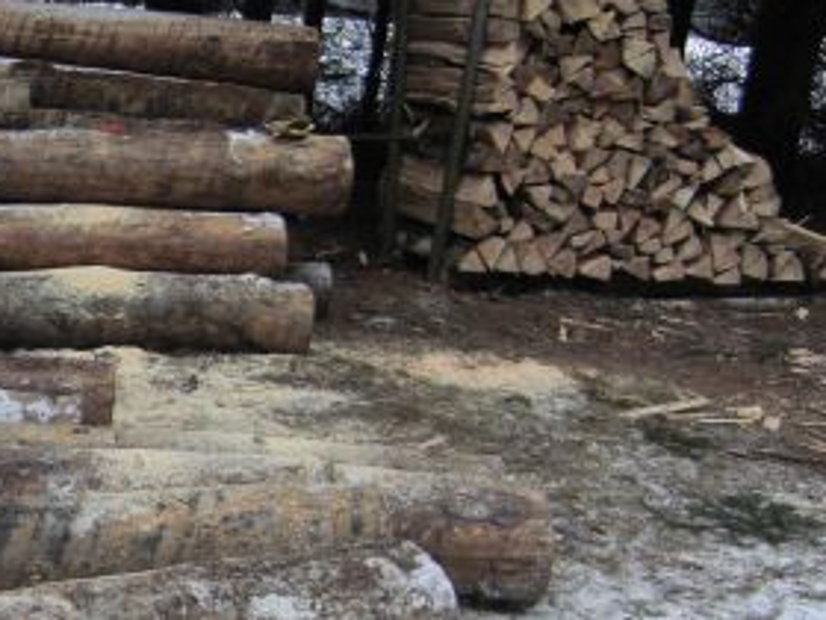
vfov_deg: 22.6
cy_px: 490
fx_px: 1527
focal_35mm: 64
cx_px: -65
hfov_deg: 27.8
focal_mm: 4.9
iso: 50
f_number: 2.6
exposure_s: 1/200
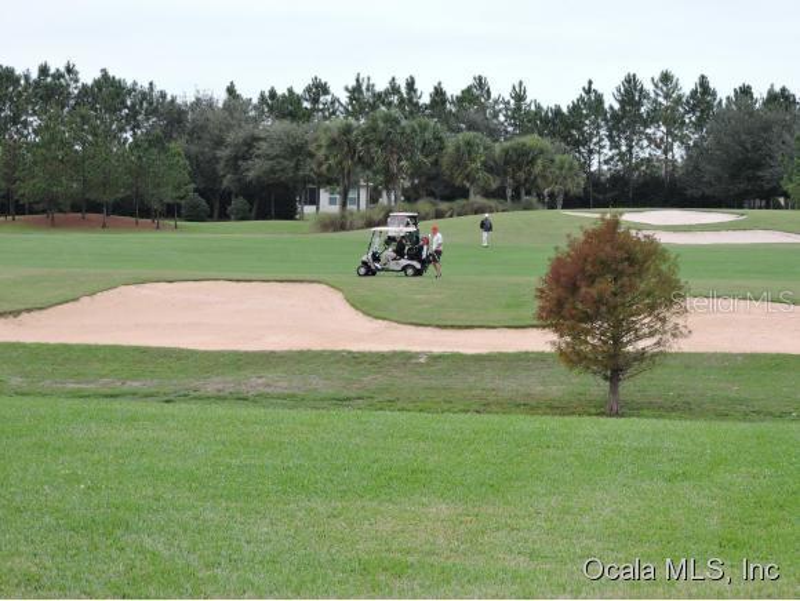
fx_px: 2776
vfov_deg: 12.4
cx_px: 400
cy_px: 300
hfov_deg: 16.4
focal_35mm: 120
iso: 100
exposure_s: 1/100
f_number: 4.2
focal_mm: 21.4
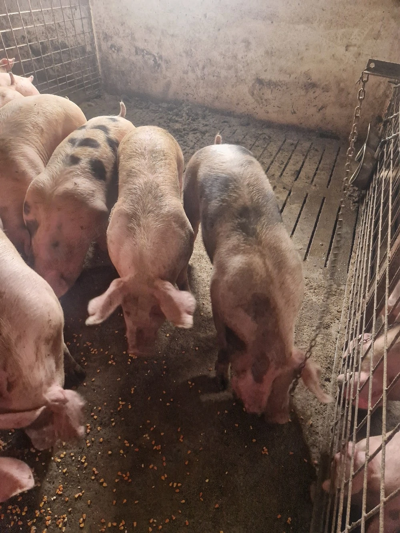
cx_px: 200
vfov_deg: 73.9
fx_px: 354
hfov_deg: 58.9
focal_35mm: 23
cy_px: 266
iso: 640
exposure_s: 1/33
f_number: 1.8
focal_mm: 5.4
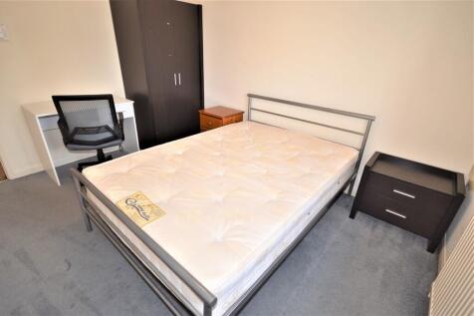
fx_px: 217
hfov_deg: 95.0
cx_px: 237
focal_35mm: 16
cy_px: 158
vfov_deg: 72.0
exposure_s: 1/60
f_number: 4.2
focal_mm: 11
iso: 400
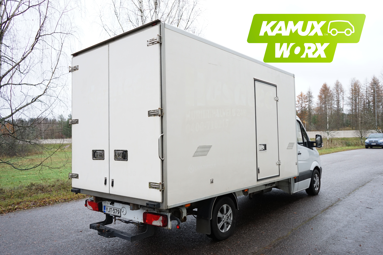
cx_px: 192
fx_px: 298
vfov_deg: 46.4
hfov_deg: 65.5
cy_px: 128
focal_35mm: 28
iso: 800
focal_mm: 28
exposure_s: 1/125
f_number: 5
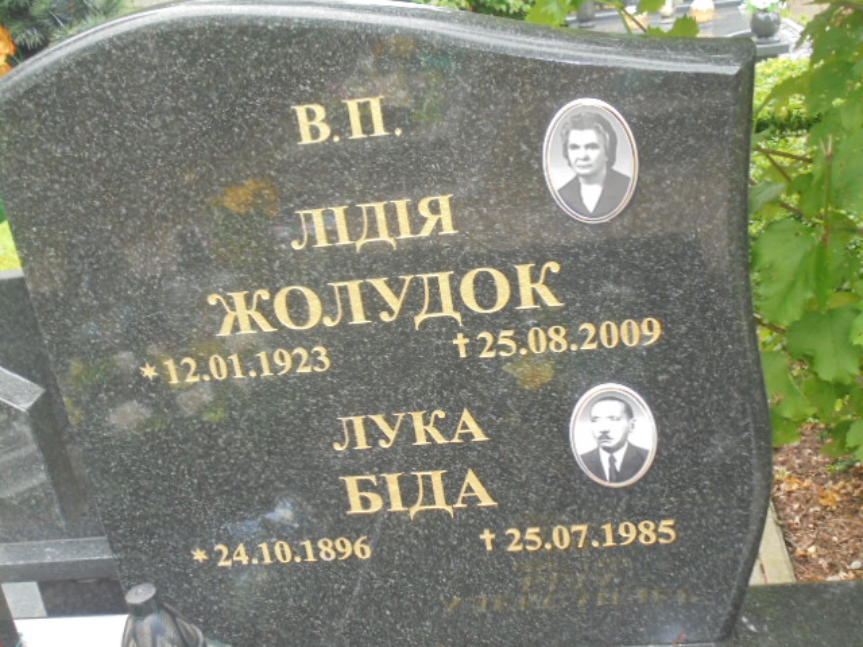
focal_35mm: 43
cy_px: 324
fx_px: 1072
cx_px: 432
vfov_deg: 33.6
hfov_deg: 43.9
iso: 160
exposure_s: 1/30
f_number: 4.5
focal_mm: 7.8
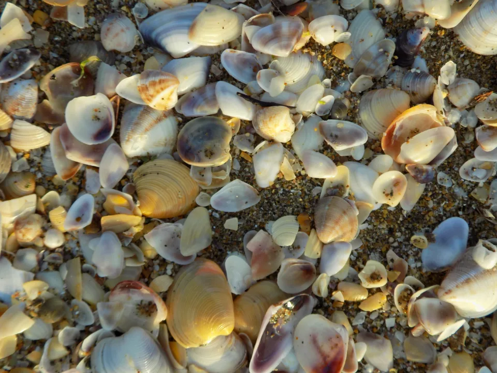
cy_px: 186
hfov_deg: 60.0
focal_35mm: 30
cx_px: 248
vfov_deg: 46.8
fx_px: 431
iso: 80
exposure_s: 1/320
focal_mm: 5.3
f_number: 3.3
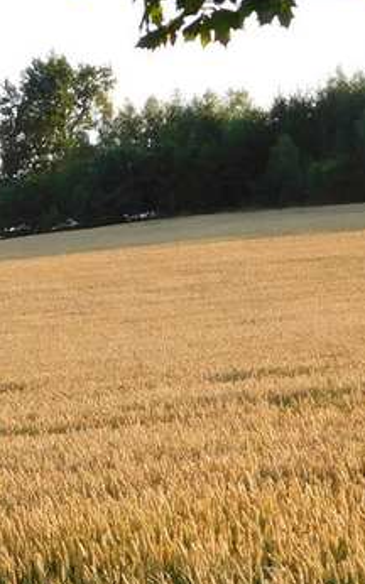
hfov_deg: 7.1
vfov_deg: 11.5
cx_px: -198
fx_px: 2883
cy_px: 456
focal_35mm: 181
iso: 125
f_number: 4
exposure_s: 1/200
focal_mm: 10.4
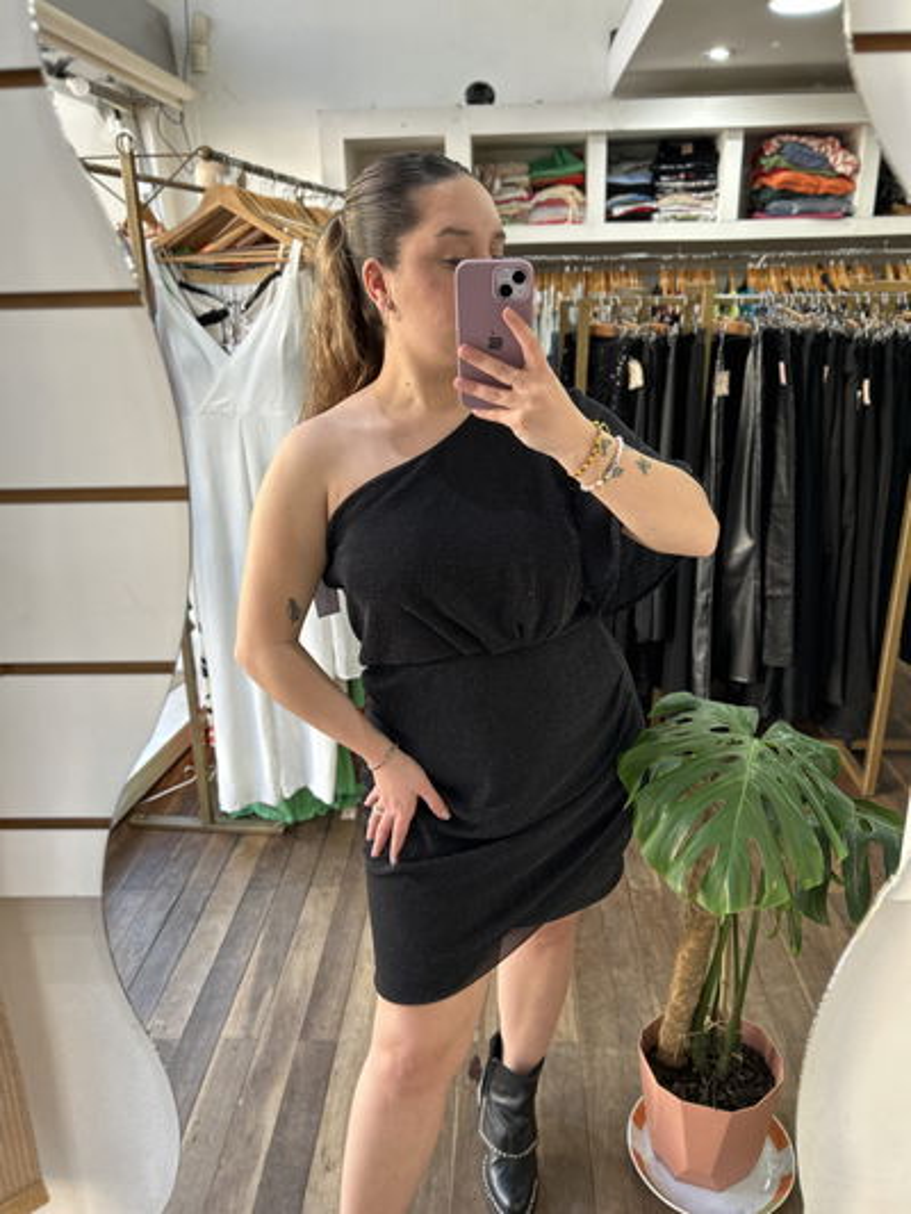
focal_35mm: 26
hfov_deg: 53.1
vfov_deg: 67.3
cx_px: 456
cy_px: 607
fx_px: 912
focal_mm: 5.7
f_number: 1.5
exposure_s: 1/121
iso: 100
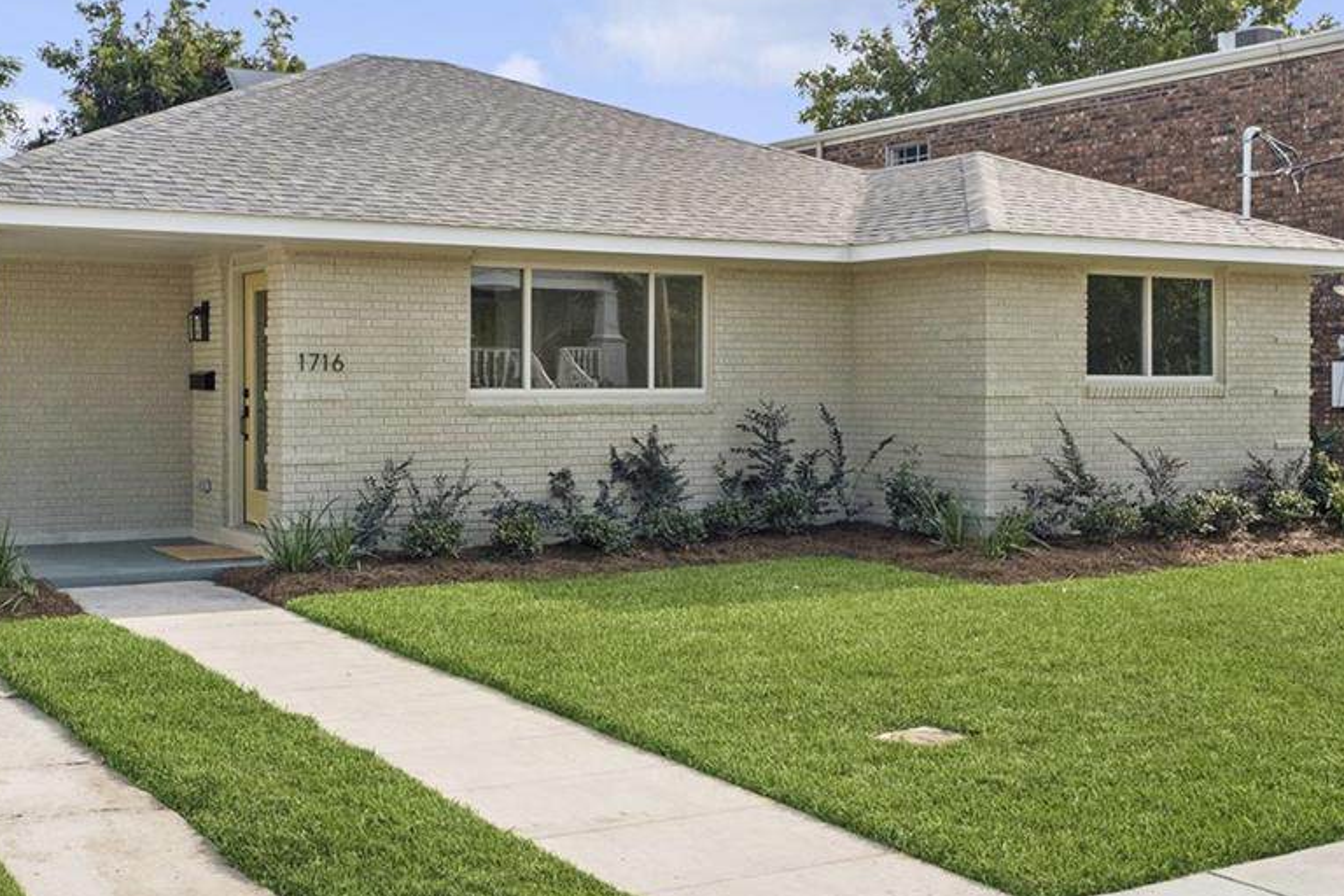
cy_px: 329
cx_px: 548
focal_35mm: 32
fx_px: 1195
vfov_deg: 40.8
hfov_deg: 58.3
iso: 320
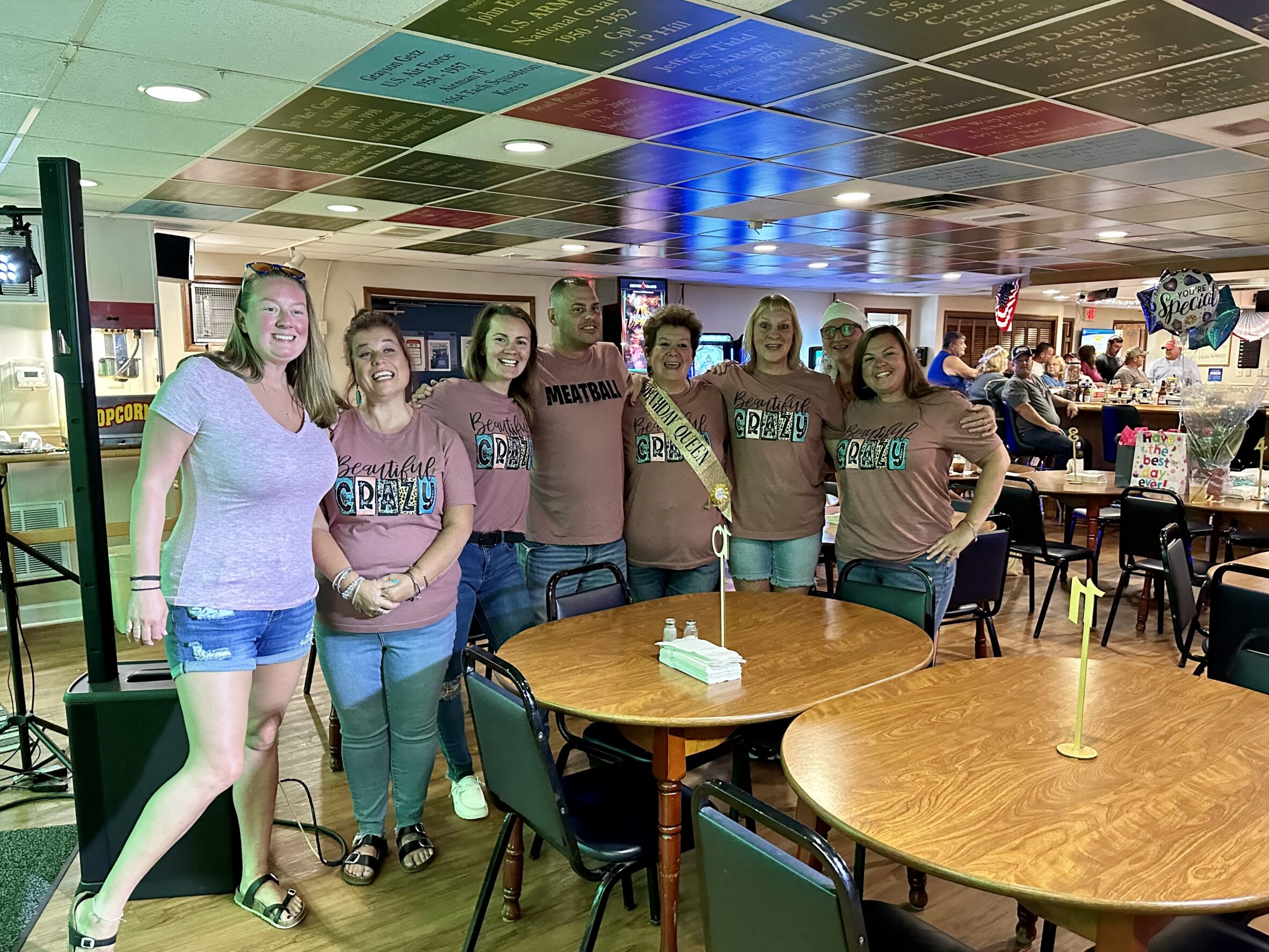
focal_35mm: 26
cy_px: 514
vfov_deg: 53.0
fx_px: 953
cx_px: 623
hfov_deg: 67.3
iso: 1000
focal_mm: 6.86
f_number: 1.78
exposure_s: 1/40
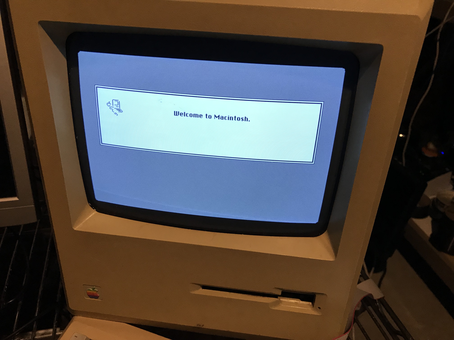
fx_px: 367
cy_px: 170
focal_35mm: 28
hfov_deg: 63.4
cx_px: 227
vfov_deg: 49.7
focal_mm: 3.99
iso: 40
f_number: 1.8
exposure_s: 1/17
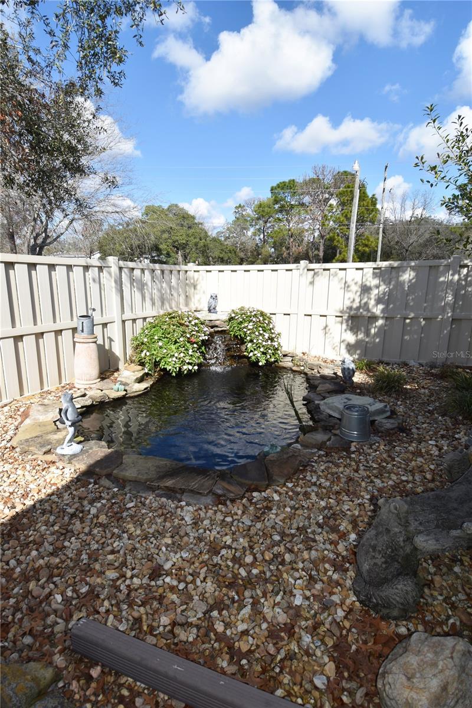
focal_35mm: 18
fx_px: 354
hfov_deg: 67.4
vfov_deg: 90.0
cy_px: 354
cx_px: 236
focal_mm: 12
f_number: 9
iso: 100
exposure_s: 1/200
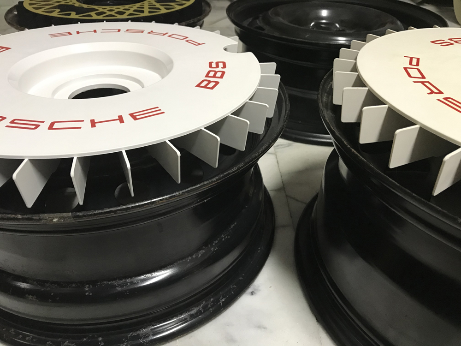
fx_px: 373
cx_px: 230
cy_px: 173
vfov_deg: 49.7
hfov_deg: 63.4
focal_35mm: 28
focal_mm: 3.99
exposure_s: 1/15
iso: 50
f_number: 1.8
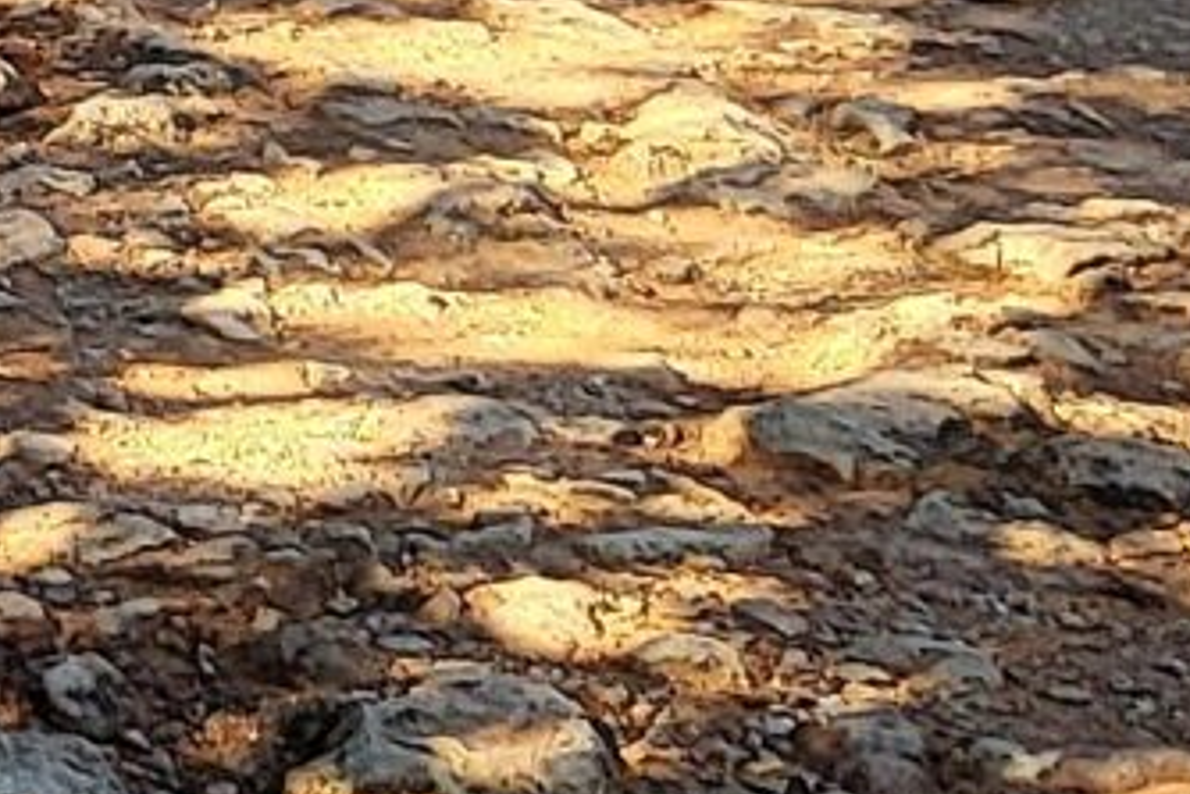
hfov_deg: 9.1
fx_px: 6845
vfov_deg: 6.4
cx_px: -1443
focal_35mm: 207
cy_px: -919
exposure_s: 1/1111
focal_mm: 4.25
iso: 50
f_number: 1.8
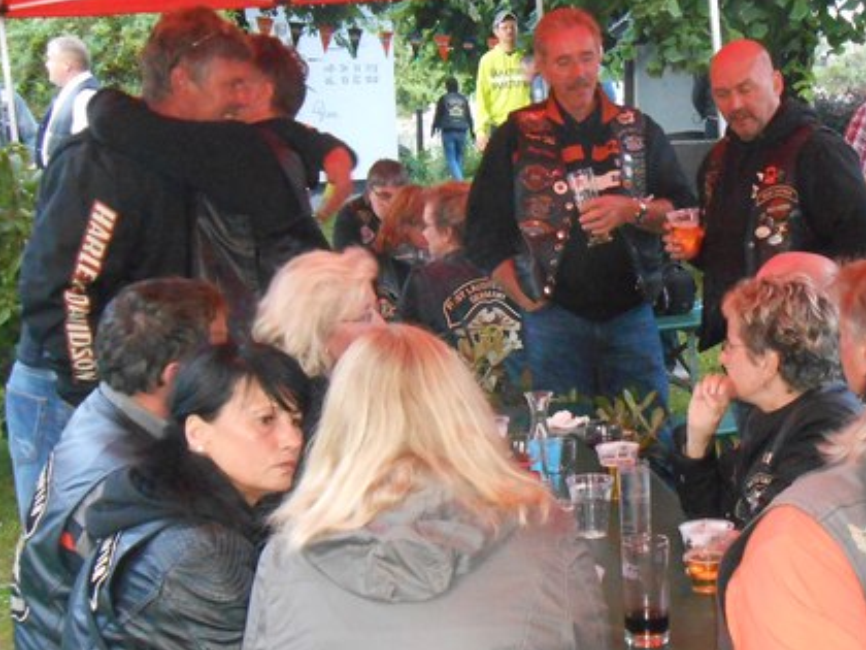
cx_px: 641
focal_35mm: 67
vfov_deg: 21.9
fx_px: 1676
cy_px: 359
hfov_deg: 28.6
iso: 1000
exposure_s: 1/30
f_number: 4.5
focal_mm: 7.8
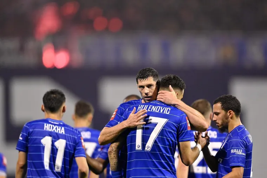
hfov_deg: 5.2
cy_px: 89
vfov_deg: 3.4
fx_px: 2967
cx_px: 134
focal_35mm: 400
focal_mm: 400
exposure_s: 1/1600
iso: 4000
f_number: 2.8
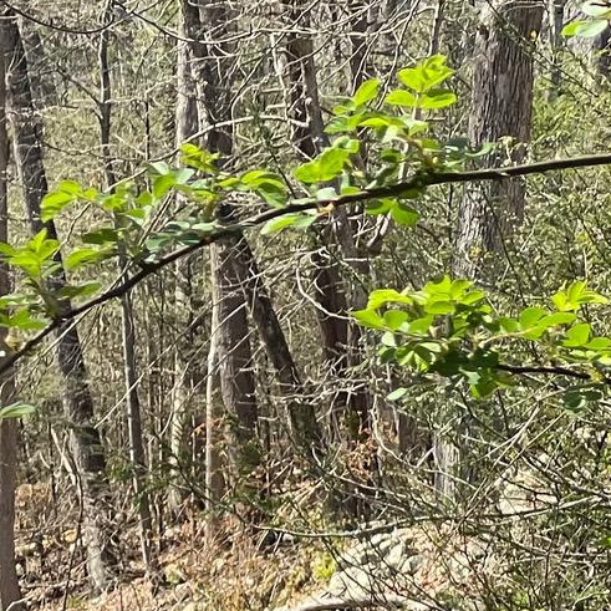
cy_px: 682
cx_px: -368
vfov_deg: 6.1
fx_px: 5671
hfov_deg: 6.1
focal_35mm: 284
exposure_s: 1/196
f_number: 2.8
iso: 32
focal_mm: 9
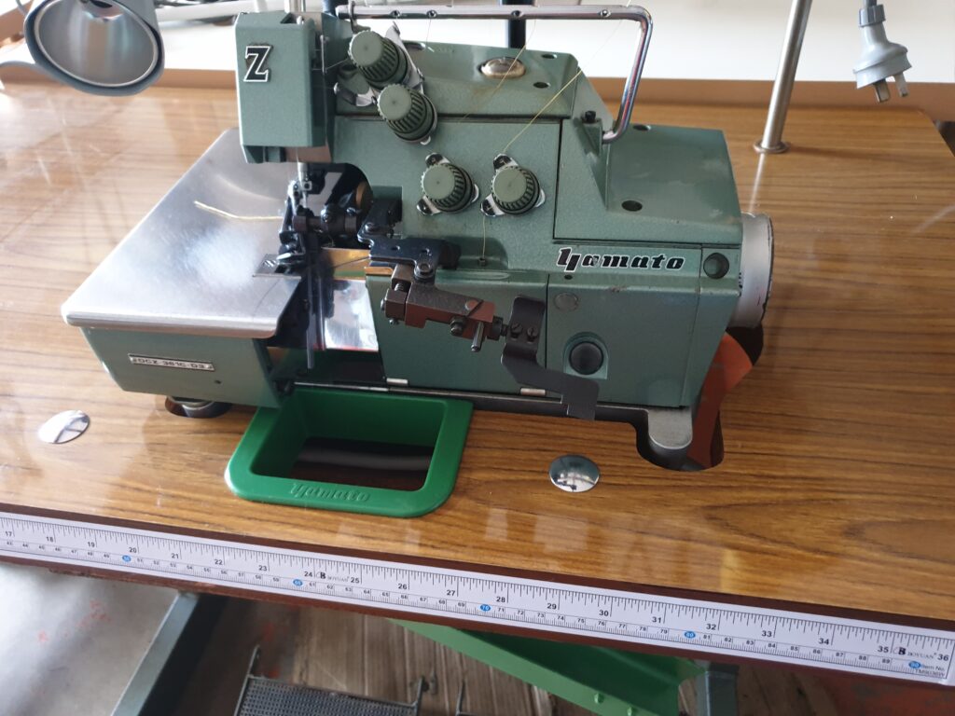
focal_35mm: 26
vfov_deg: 53.1
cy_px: 358
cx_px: 478
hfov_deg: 67.3
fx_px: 717
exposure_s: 1/14
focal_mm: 4.3
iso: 250
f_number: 1.5
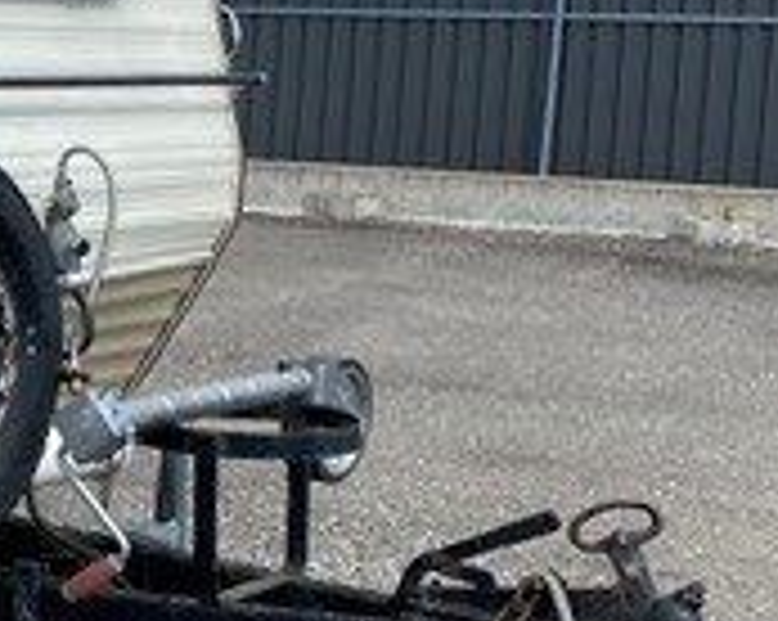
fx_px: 2162
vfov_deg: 16.3
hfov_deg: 17.5
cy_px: 261
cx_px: -517
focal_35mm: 94
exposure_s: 1/2967
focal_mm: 4.25
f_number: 1.8
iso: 32
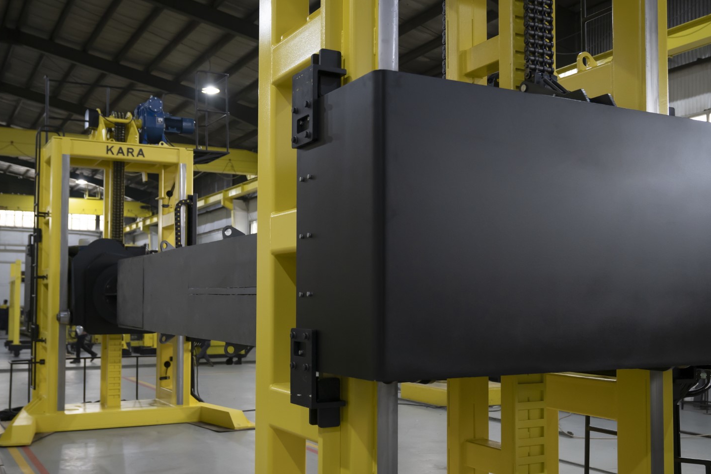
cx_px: 360
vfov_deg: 33.4
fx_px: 790
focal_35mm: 40
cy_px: 265
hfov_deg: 48.5
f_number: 3.5
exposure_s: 1/100
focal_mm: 32
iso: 1600
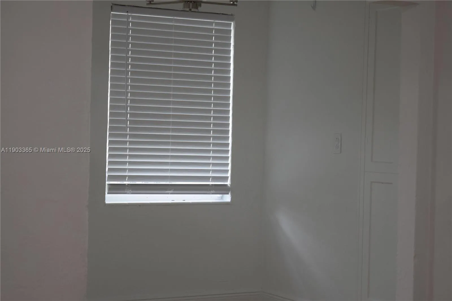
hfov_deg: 24.6
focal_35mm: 82
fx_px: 1036
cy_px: 150
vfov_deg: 16.5
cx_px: 226
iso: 800
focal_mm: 55
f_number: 5.6
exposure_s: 1/60
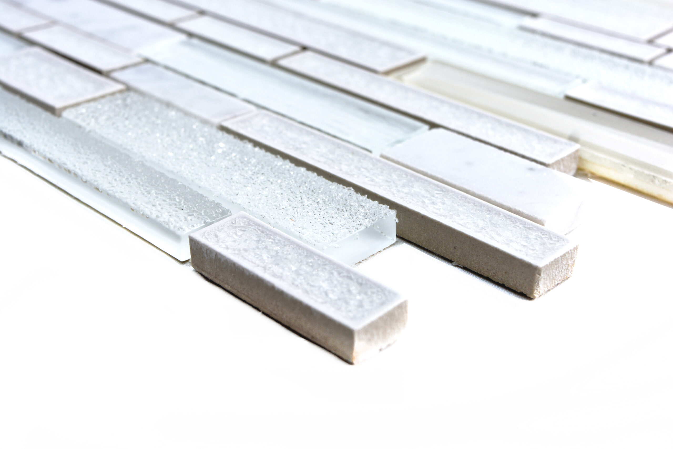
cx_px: 336
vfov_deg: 25.1
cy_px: 224
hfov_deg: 36.9
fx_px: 1009
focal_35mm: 54
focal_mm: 36
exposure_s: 1/60
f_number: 8
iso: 110
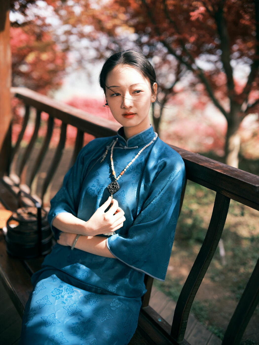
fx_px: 399
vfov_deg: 46.8
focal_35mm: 40
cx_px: 130
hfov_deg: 36.0
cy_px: 172
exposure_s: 1/400
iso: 100
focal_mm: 50
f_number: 2.2
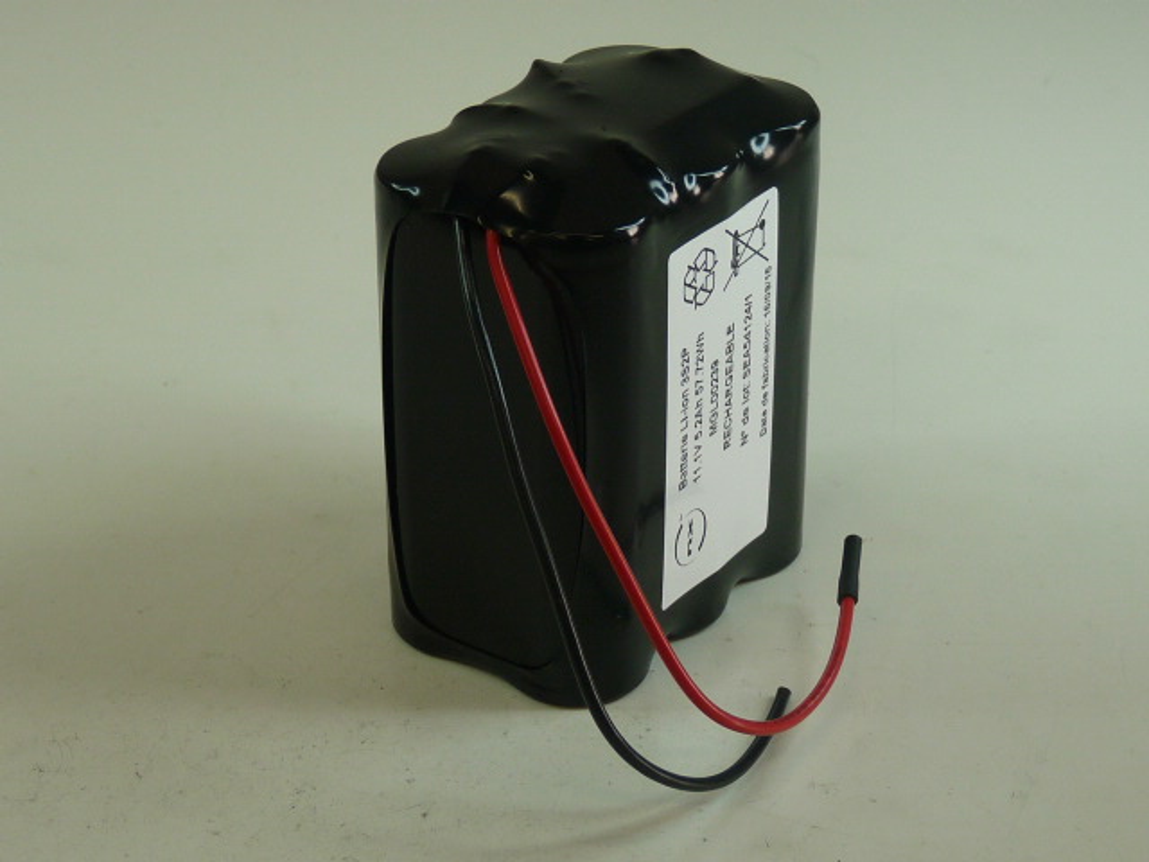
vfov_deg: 17.0
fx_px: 2888
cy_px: 431
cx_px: 574
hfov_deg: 22.5
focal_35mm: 87
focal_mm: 8.7
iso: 100
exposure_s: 1/60
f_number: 3.2
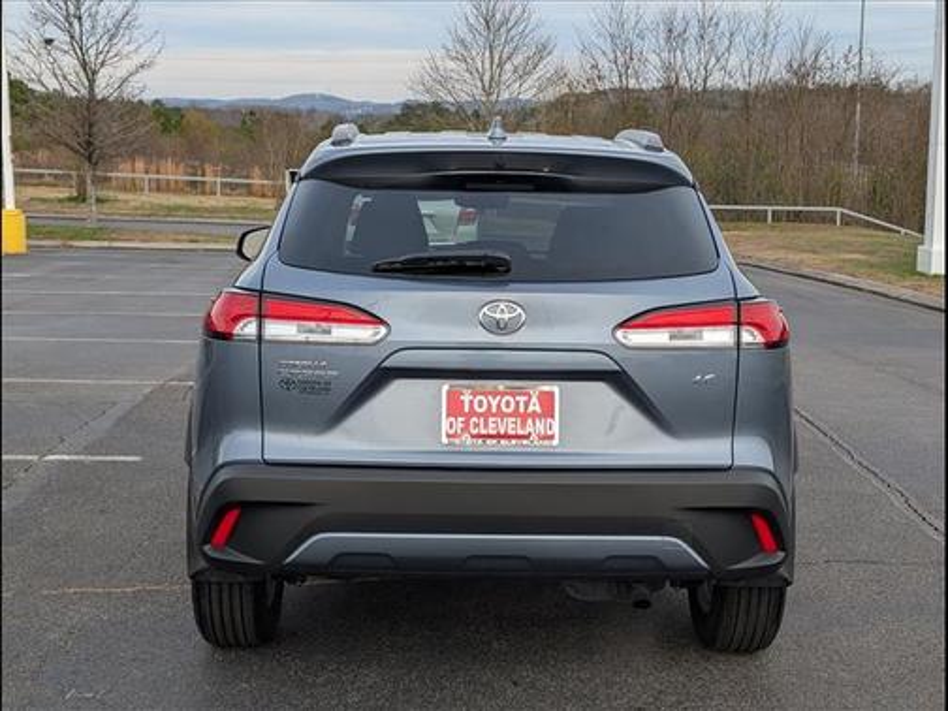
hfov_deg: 38.9
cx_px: 474
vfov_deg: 29.7
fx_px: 1342
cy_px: 356
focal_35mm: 49
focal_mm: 6.9
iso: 21
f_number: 1.68
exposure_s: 1/370
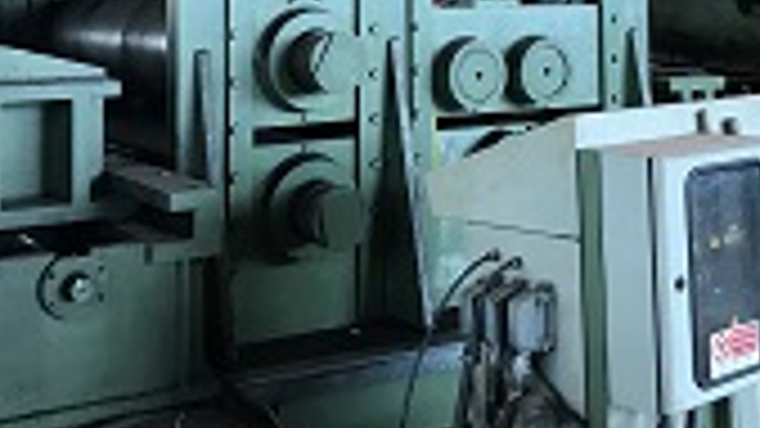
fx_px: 1269
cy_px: -68
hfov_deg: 33.1
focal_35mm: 63
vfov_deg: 18.2
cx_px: 499
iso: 50
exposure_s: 1/17
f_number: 1.8
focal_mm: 3.99
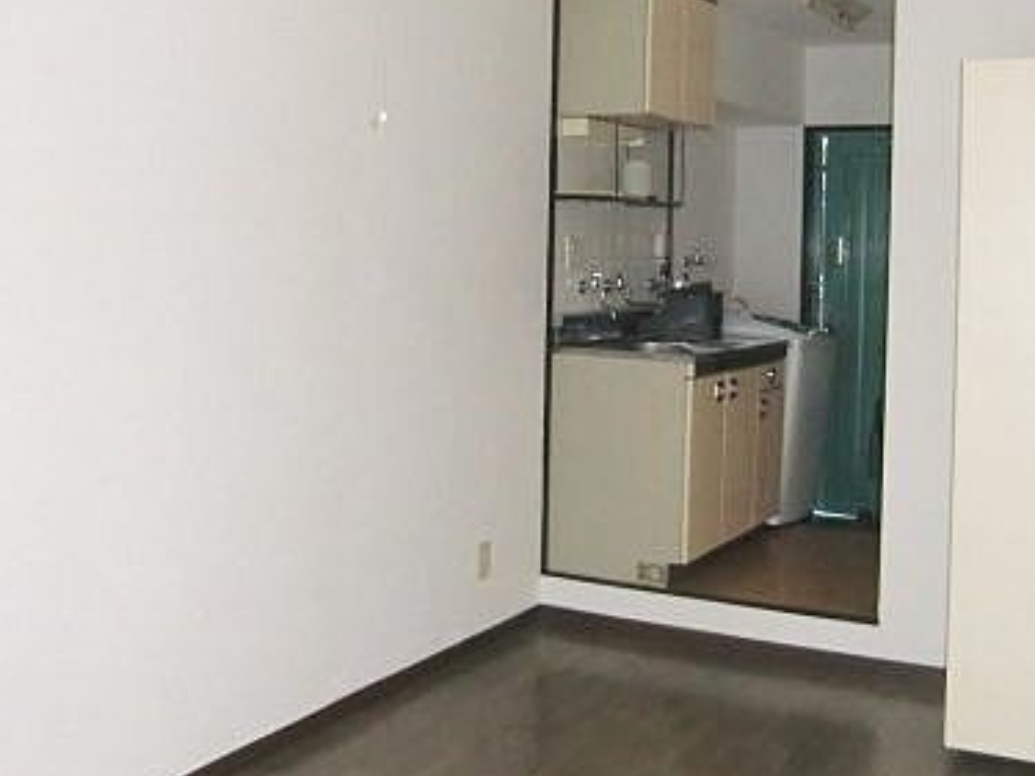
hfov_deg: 45.6
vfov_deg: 34.9
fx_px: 1225
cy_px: 279
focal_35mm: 41
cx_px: 607
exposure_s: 1/30
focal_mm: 4.3
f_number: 3.2
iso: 400
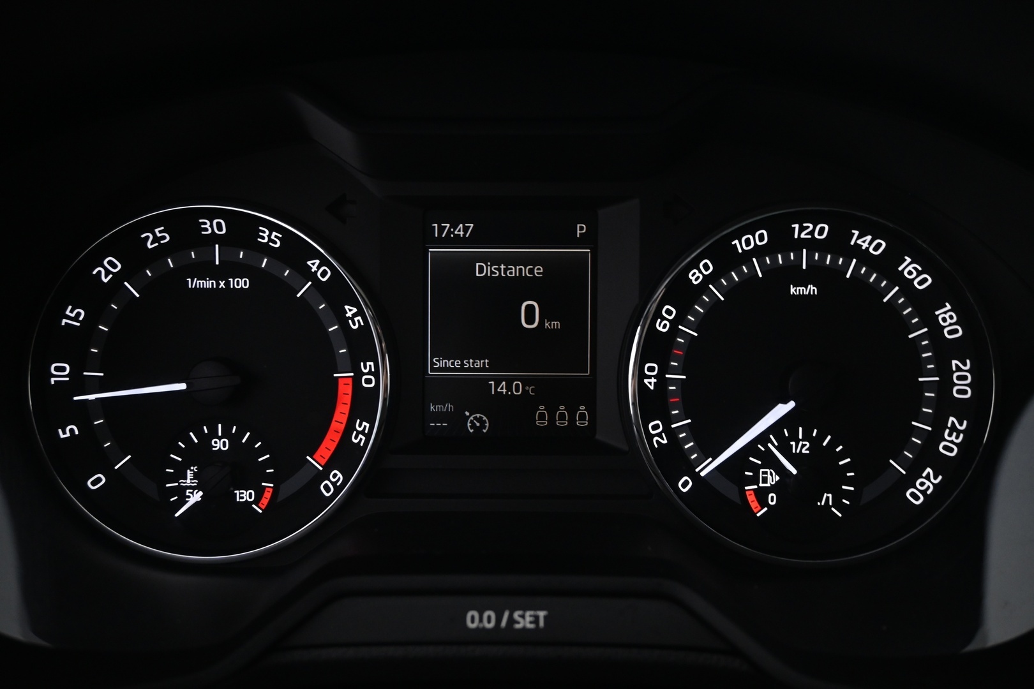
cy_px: 344
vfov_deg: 42.6
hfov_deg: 60.7
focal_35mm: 31
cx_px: 517
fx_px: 883
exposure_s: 1/13
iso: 1600
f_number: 3.8
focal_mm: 20.5
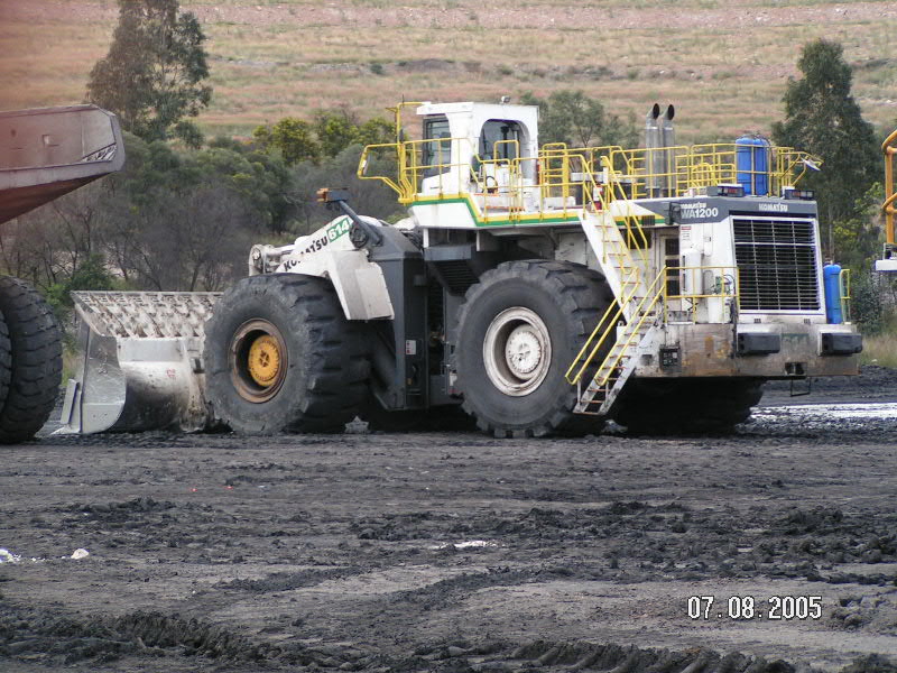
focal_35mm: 157
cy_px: 336
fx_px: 4068
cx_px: 448
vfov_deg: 9.5
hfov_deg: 12.6
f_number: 3.5
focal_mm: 24
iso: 64
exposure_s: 1/160
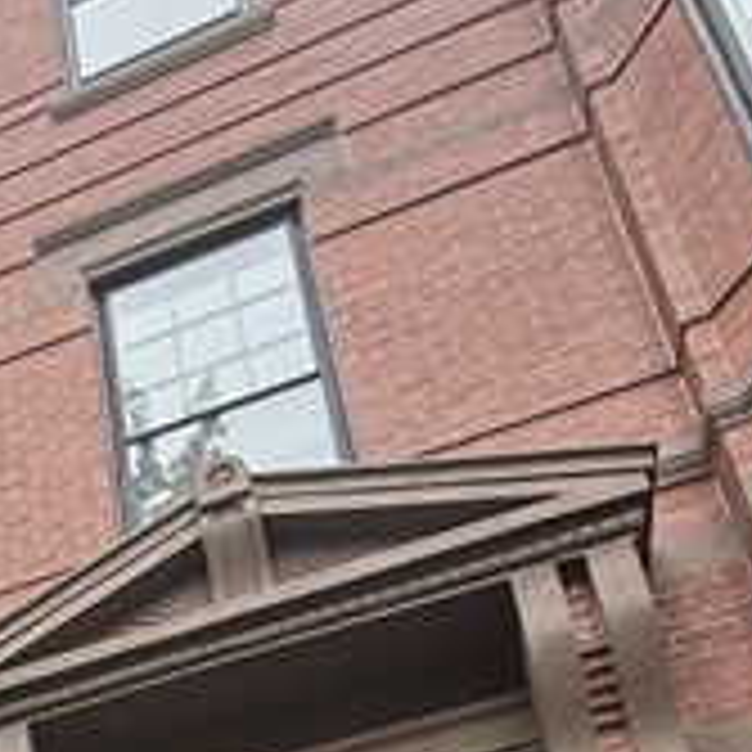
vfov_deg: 24.2
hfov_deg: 27.0
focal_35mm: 57
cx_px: -117
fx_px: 1401
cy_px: 1099
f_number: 2.2
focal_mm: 2.22
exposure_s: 1/99
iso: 80
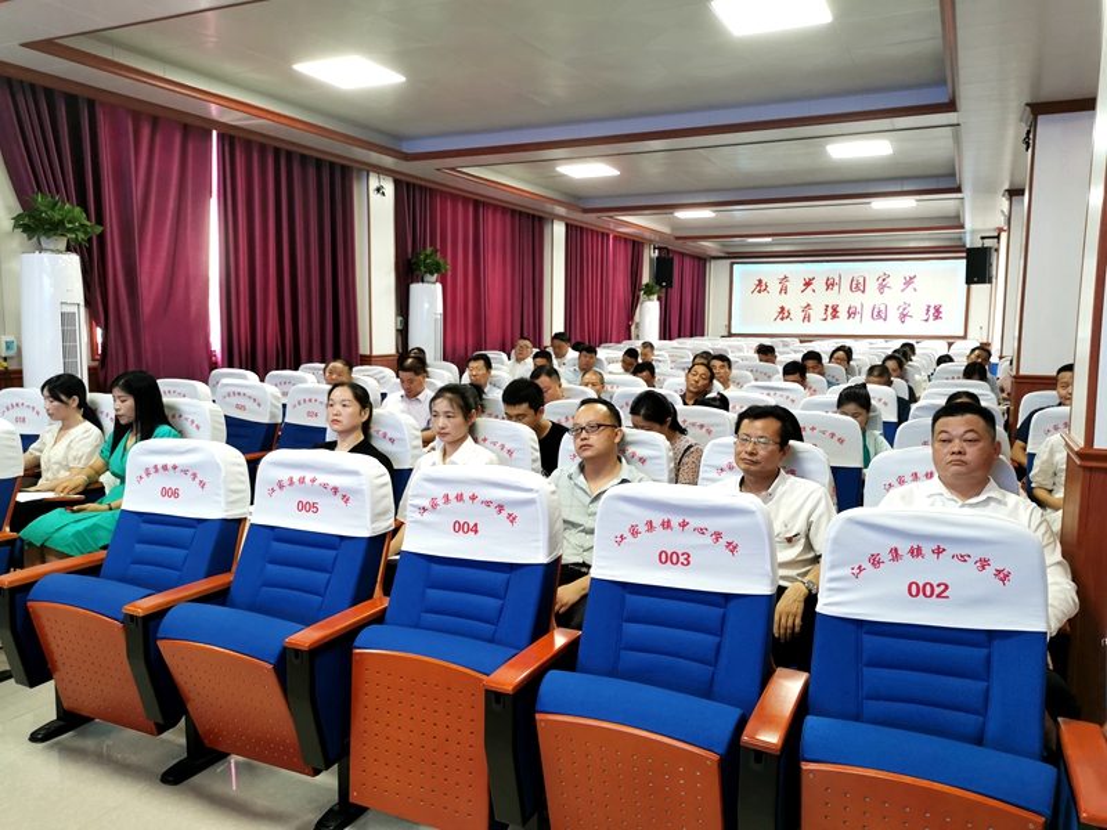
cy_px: 415
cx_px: 554
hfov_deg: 65.3
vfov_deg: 51.4
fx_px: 863
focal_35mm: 27
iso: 160
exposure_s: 1/50
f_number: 1.8
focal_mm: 5.58
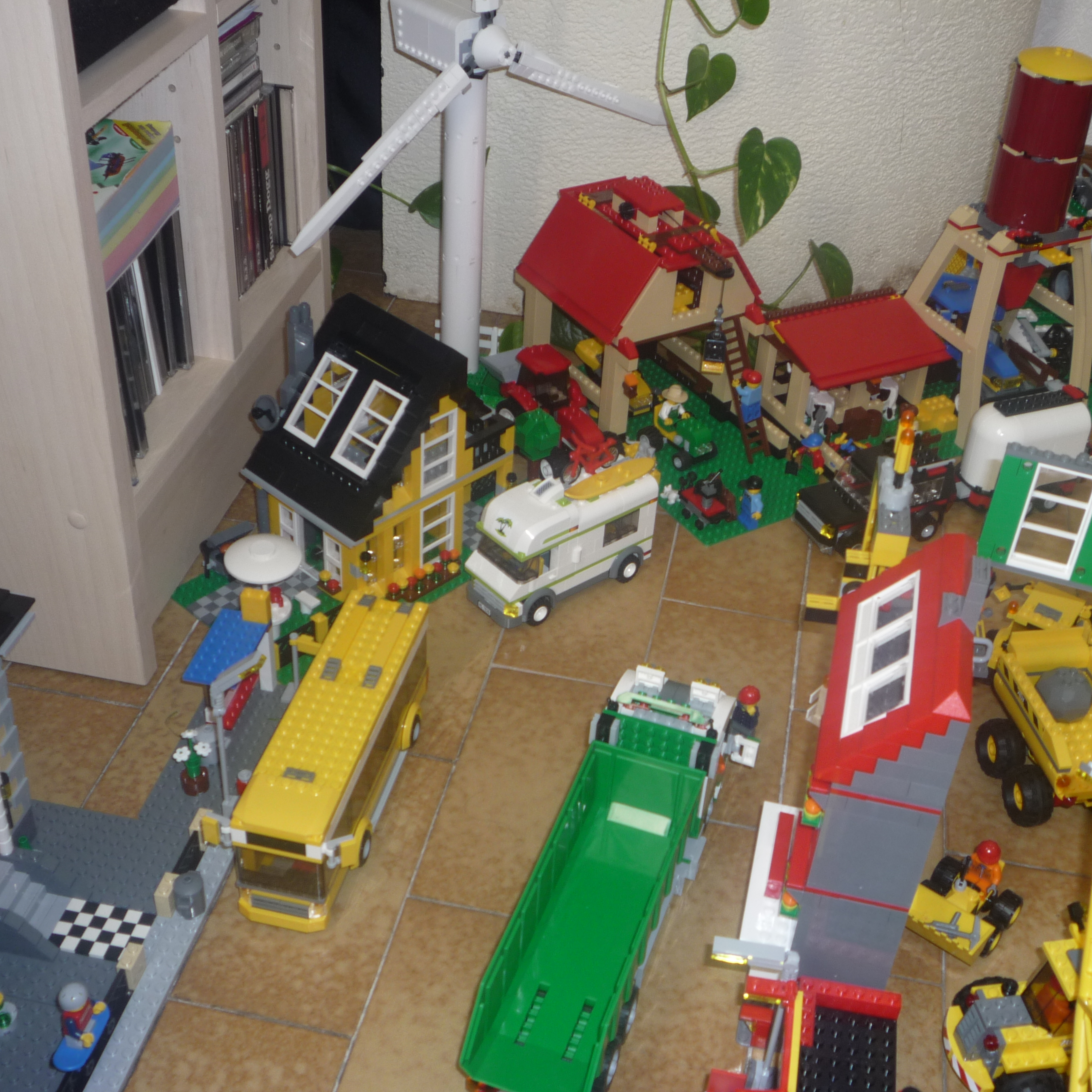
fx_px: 1535
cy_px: 544
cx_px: 593
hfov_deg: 39.1
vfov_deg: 39.2
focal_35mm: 43
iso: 100
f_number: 3.7
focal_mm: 6.3
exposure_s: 1/30
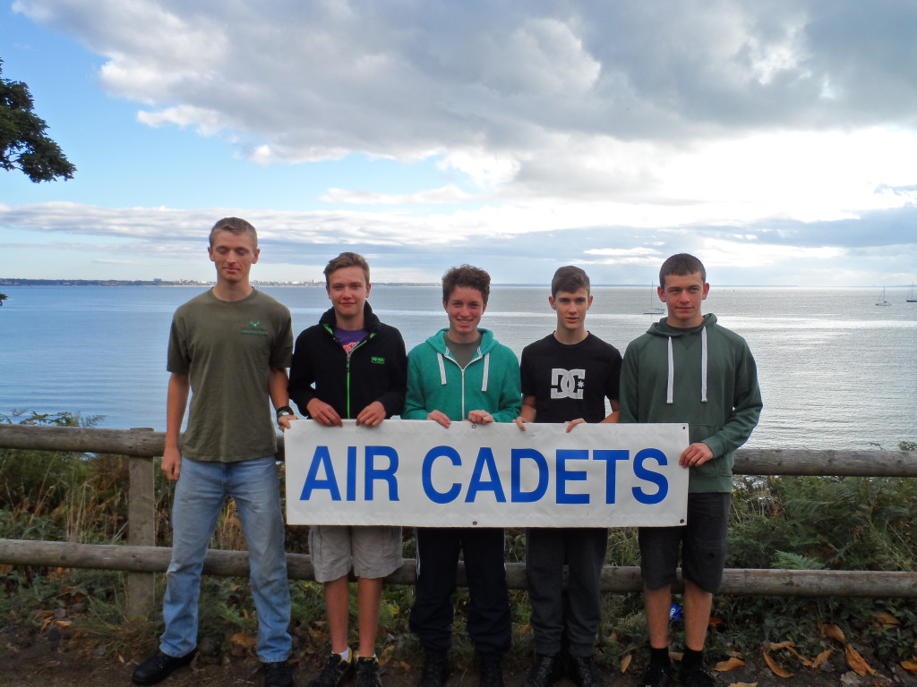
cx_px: 458
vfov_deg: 44.2
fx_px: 848
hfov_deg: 56.8
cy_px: 344
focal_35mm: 32
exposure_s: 1/350
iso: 80
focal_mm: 5.3
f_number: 3.4
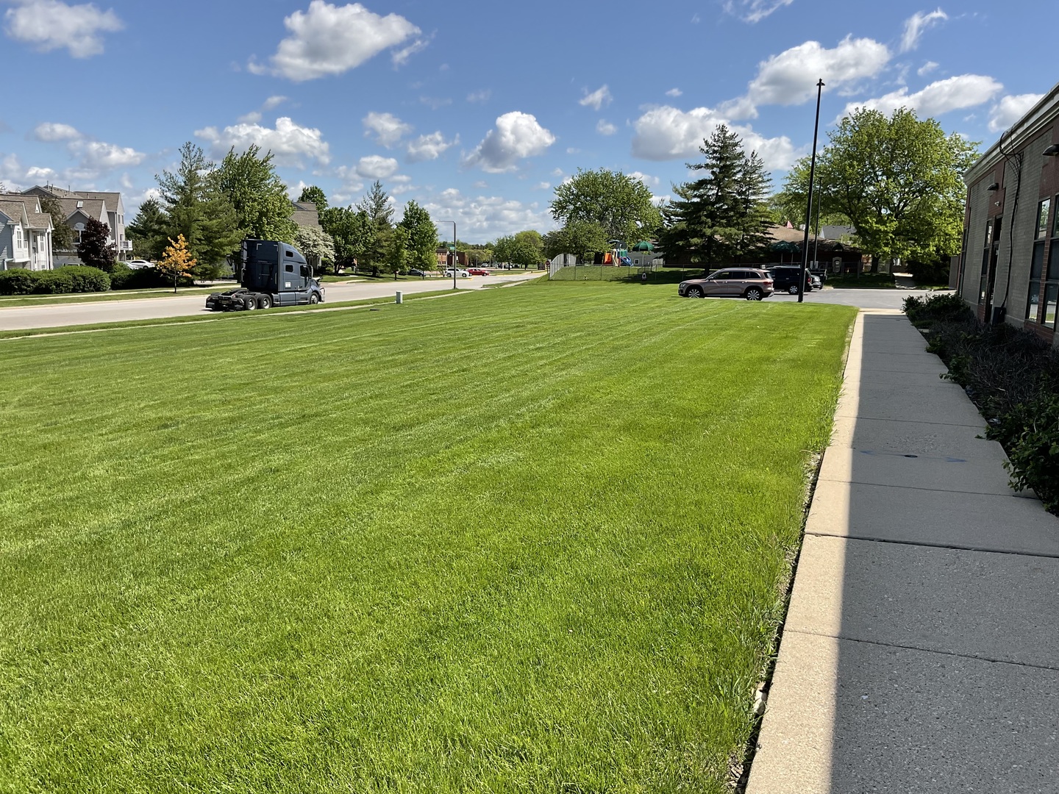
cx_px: 530
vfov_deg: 48.2
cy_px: 397
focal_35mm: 29
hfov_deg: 61.7
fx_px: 887
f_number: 1.8
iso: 16
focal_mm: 3
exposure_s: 1/1786
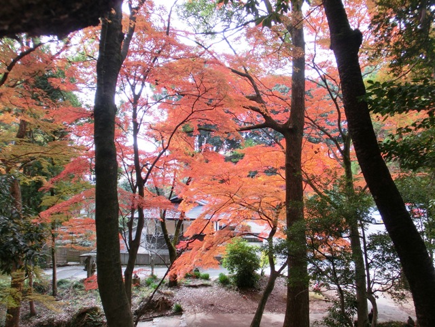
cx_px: 218
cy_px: 164
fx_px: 415
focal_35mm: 33
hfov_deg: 55.4
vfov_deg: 42.9
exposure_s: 1/100
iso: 100
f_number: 3.7
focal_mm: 5.86
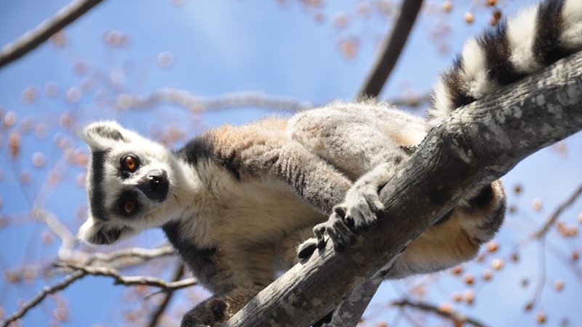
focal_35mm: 315
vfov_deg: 3.9
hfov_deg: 6.9
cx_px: 291
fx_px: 4860
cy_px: 192
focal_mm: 200
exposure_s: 1/250
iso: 200
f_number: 5.6
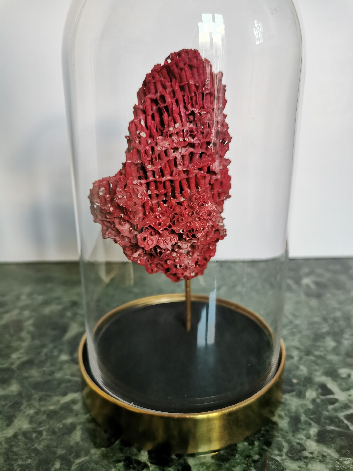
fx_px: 367
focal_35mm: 27
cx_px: 176
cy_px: 236
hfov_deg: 51.4
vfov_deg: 65.3
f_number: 1.8
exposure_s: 1/50
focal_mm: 5.58
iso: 320
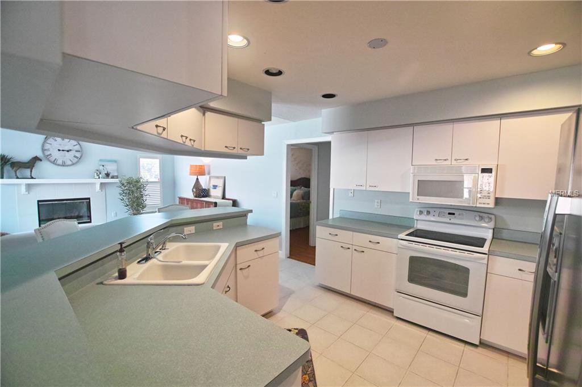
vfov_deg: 77.3
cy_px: 194
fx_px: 242
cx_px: 291
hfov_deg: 100.4
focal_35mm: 15
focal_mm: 10
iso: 800
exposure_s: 1/60
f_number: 3.5
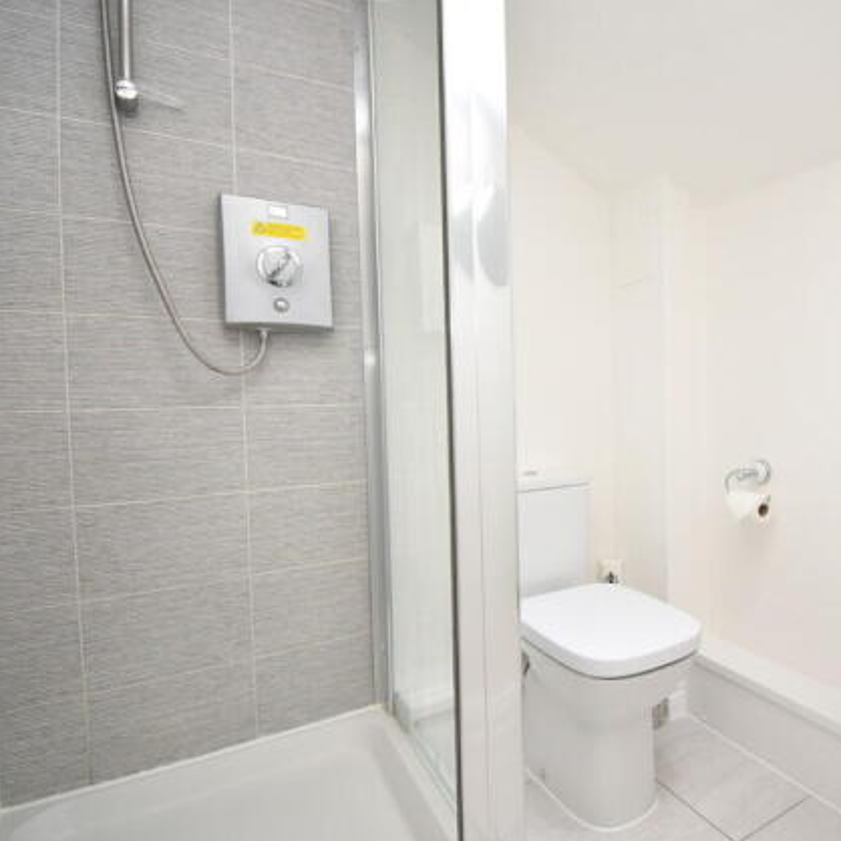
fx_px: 550
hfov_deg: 72.1
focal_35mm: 20
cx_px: 576
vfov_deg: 74.8
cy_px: 419
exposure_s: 1/200
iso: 320
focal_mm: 10
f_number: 5
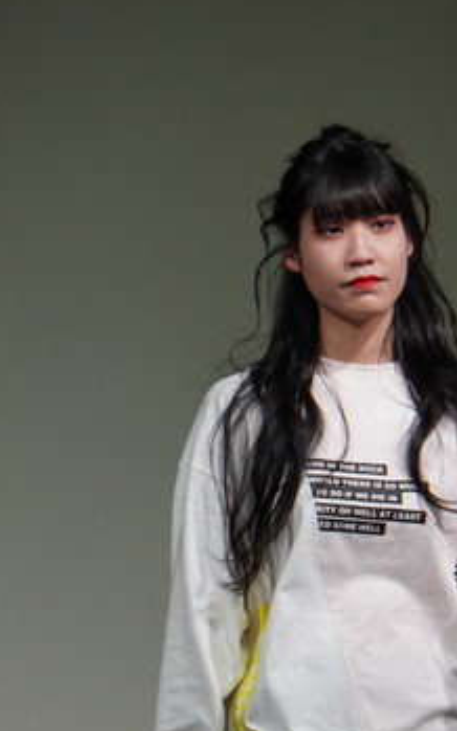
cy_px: 643
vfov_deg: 3.7
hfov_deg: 2.3
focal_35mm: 561
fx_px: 11184
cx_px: 238
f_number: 7.1
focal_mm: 200
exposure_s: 1/320
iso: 1600
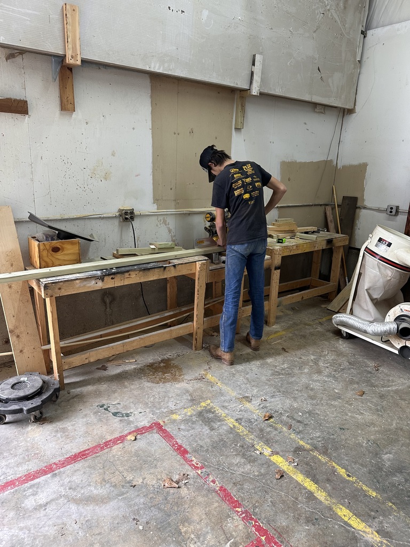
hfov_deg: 56.8
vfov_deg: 71.6
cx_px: 205
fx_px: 379
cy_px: 274
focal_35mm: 24
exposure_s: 1/120
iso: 160
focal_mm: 6.86
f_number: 1.78
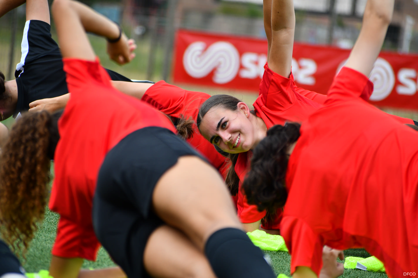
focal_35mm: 330
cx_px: 209
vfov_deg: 4.2
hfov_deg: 6.2
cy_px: 139
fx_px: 3831
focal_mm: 220
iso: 220
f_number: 5.6
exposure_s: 1/1000
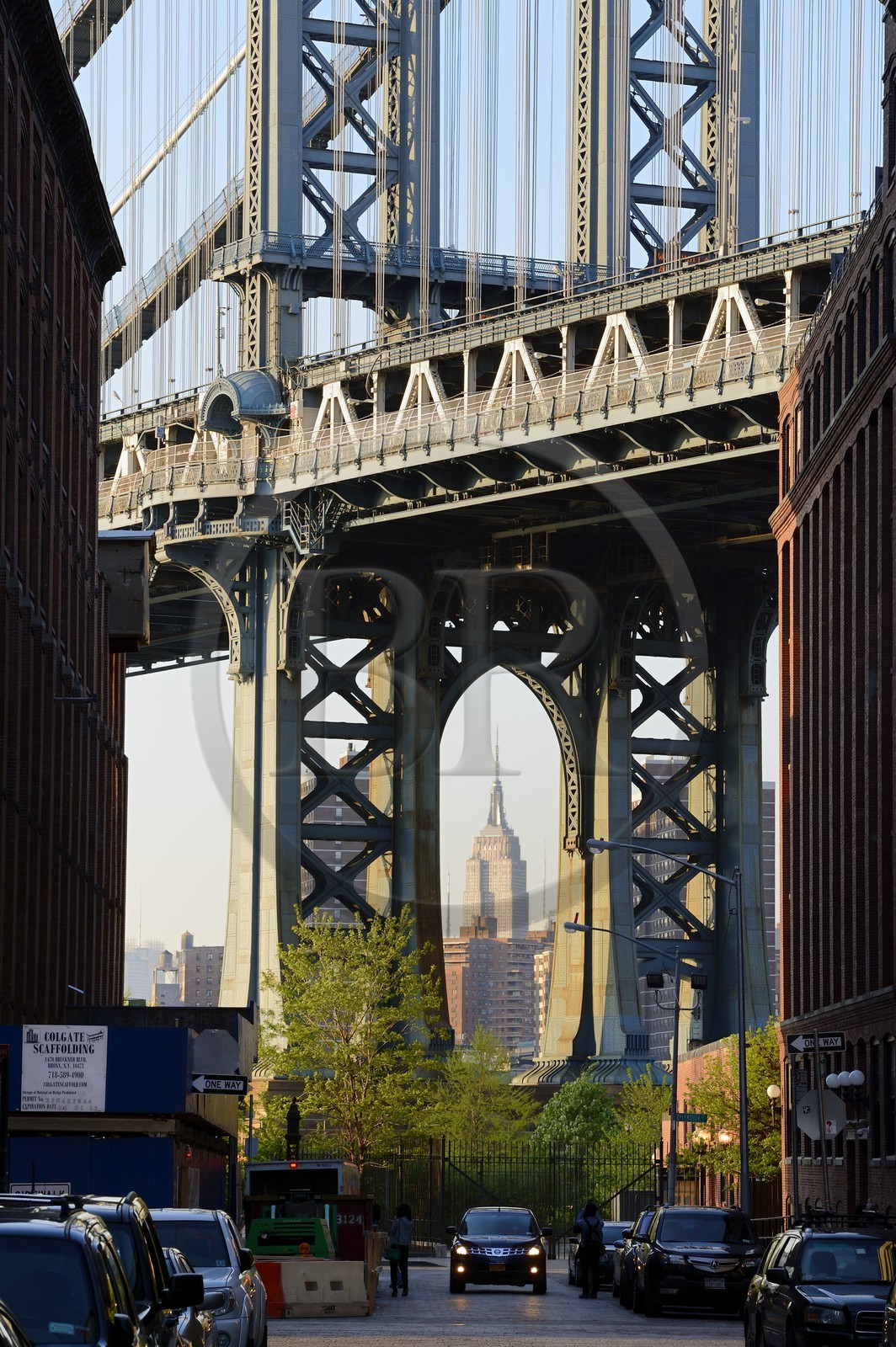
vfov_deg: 16.4
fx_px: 4674
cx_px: 448
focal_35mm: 125
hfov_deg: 10.9
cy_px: 674
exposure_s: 1/200
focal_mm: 125
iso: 400
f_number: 9
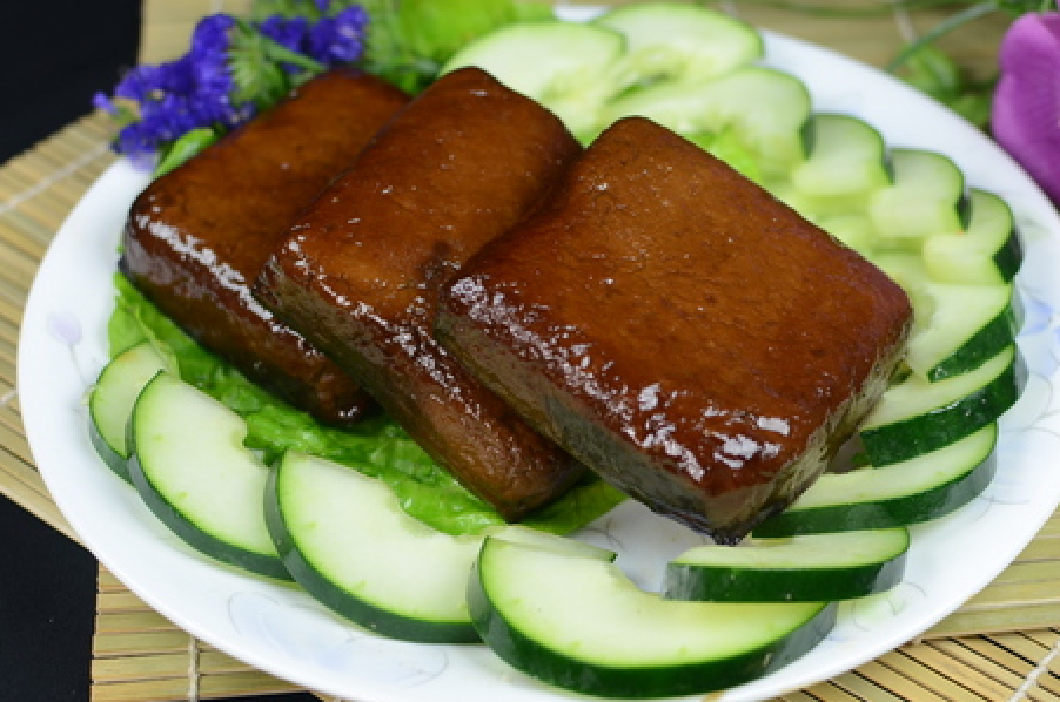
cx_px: 530
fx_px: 2048
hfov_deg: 29.0
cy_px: 311
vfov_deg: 19.5
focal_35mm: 70
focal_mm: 35
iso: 100
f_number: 3.5
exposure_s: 1/60
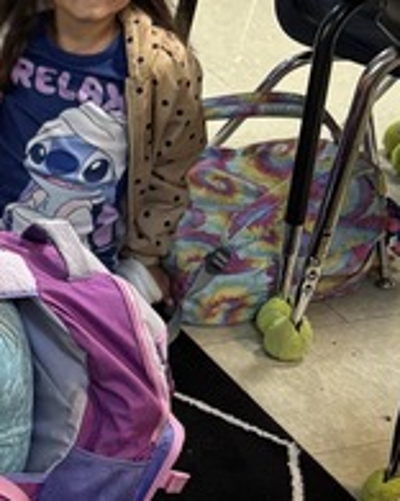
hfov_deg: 10.9
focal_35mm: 133
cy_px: 432
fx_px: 1968
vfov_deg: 14.4
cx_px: -287
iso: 250
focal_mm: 5.96
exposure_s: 1/60
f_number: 1.6
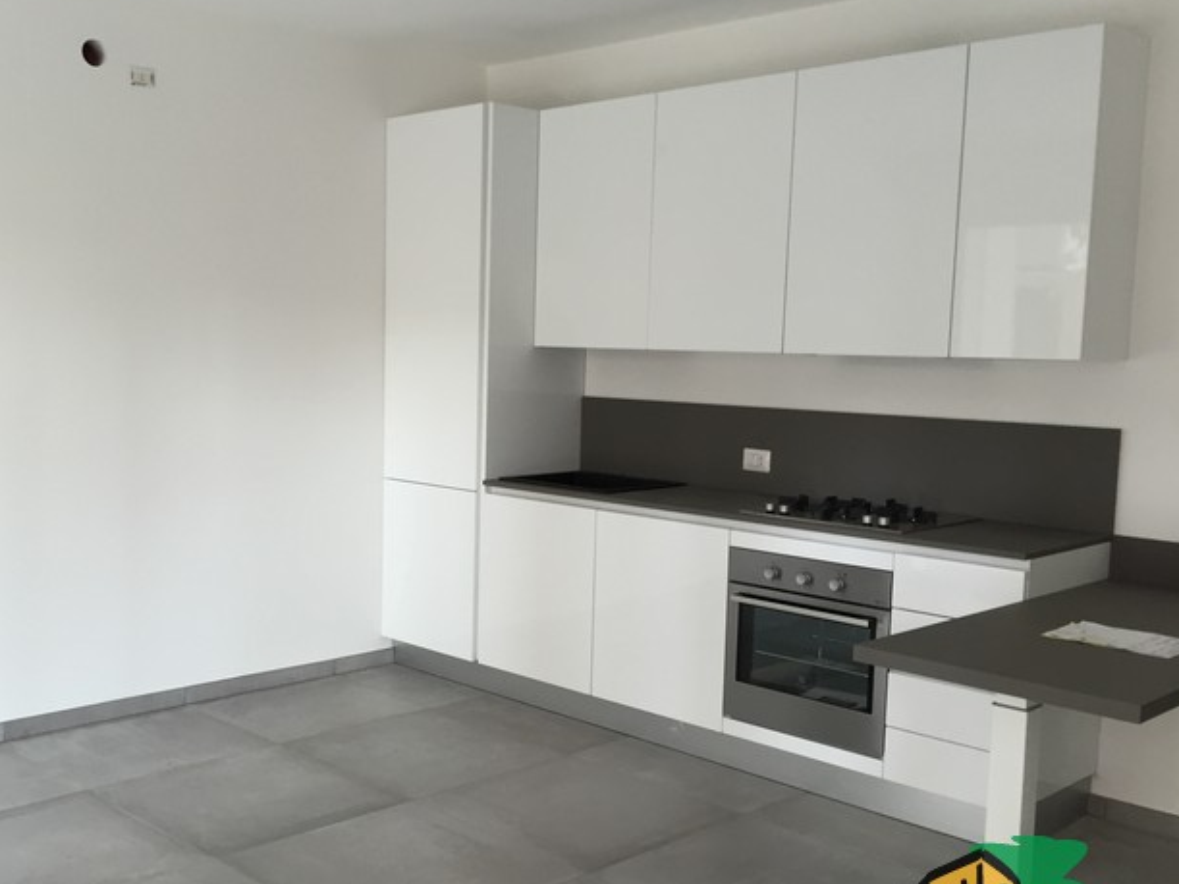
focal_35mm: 38
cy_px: 488
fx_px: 1294
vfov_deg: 37.7
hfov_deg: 48.4
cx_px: 428
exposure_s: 1/33
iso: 32
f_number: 2.2
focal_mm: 4.15
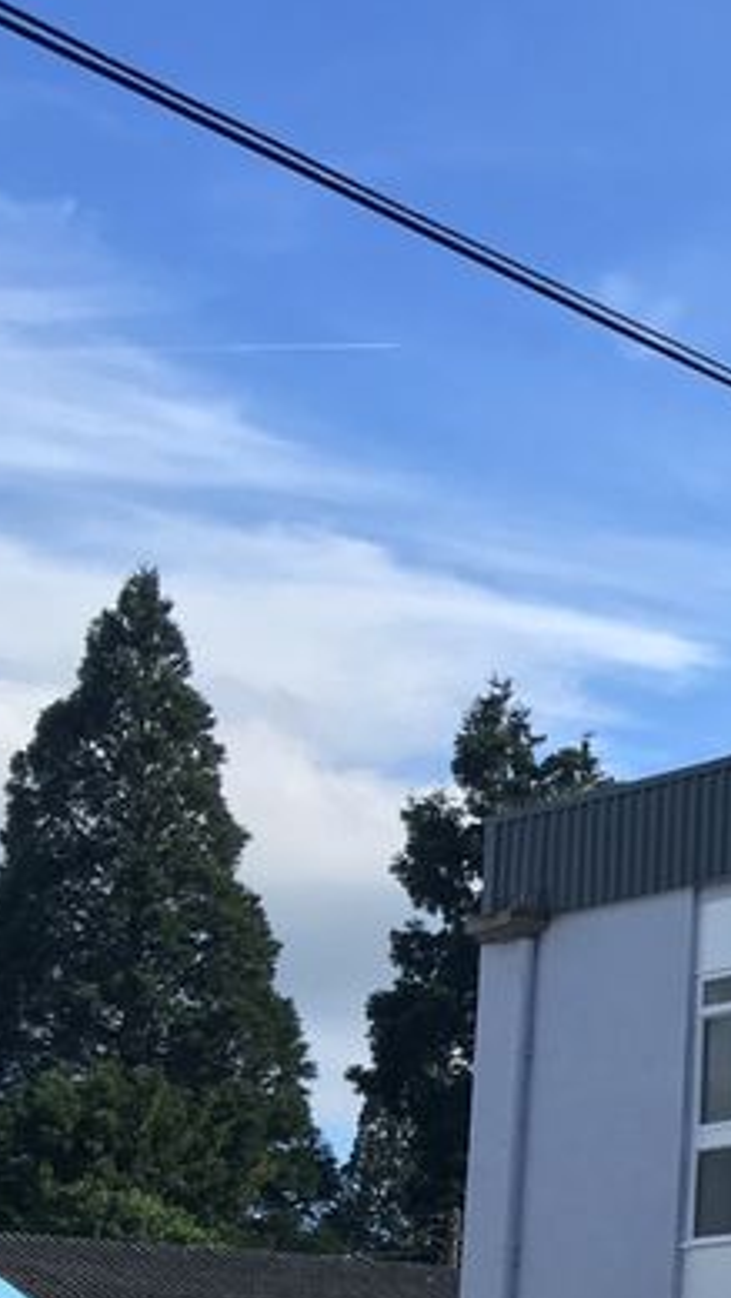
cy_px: 1084
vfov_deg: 22.8
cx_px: 1517
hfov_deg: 11.7
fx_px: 3168
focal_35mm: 92
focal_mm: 4.15
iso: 25
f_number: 2.2
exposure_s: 1/1183
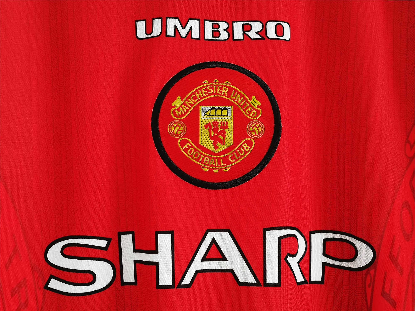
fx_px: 468
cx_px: 208
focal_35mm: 39
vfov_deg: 36.8
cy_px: 156
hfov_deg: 47.9
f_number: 1.8
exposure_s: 1/100
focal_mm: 5.58
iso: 80
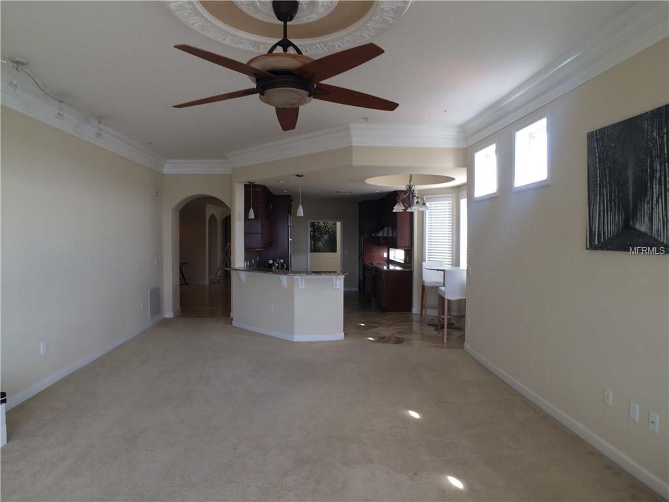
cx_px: 334
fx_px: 560
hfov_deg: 61.7
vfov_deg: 48.2
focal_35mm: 29
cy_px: 251
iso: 32
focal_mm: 4.15
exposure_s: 1/60
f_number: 2.2
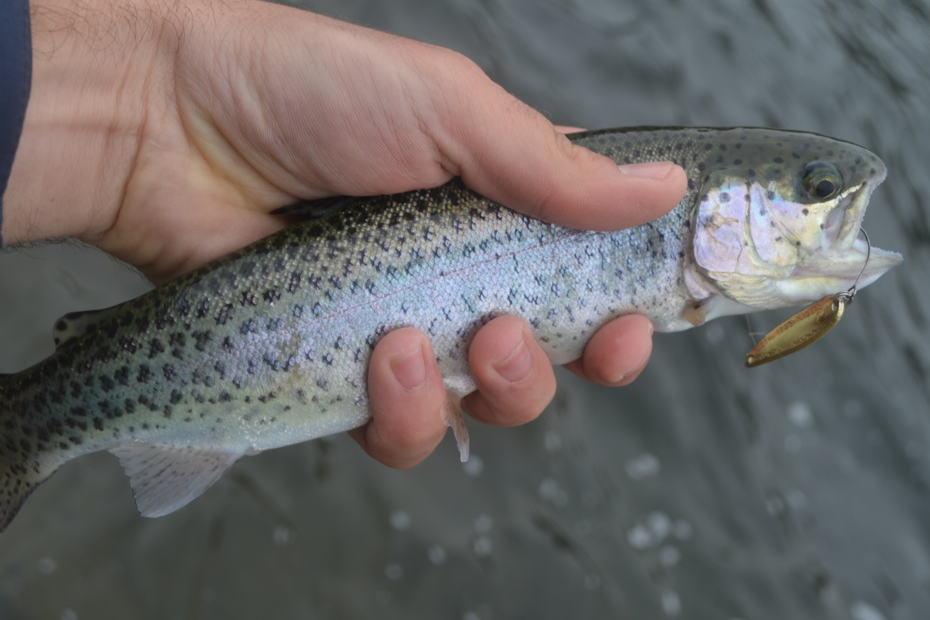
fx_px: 1421
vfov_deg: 24.6
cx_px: 417
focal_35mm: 55
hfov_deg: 36.2
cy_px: 297
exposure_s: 1/125
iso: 100
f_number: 5.6
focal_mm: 32
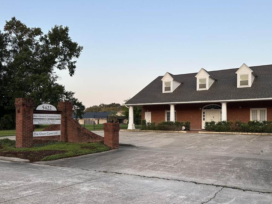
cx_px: 169
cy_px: 119
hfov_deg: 57.7
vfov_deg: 45.3
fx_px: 244
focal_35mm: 31
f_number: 1.78
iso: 80
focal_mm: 6.86
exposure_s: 1/580
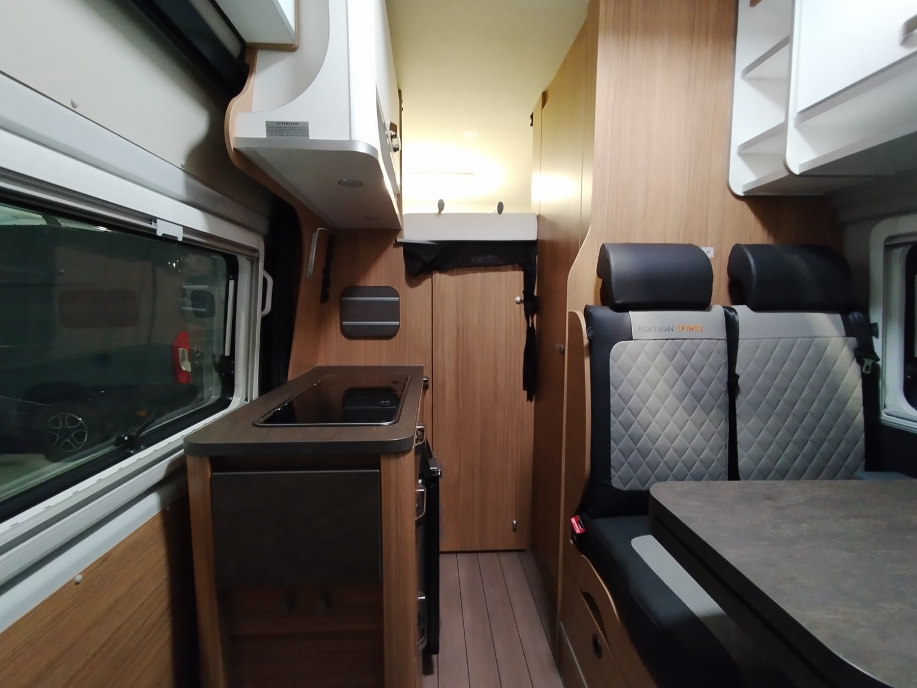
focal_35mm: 16
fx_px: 424
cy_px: 344
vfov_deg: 78.1
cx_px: 458
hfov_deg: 94.5
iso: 260
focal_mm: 1.65
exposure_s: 1/25
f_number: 2.2
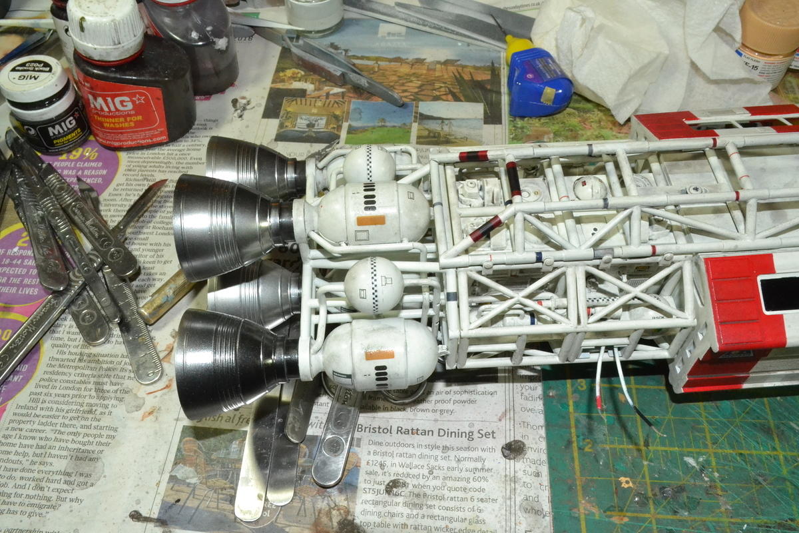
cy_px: 266
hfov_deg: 57.2
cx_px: 400
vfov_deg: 40.0
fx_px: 732
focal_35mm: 33
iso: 3200
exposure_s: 1/60
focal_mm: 22
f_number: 18
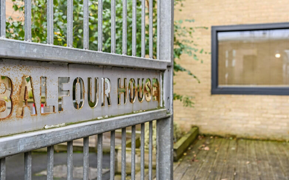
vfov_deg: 31.9
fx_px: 315
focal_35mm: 40
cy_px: 79
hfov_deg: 49.0
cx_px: 118
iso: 250
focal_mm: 30
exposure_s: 1/60
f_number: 4
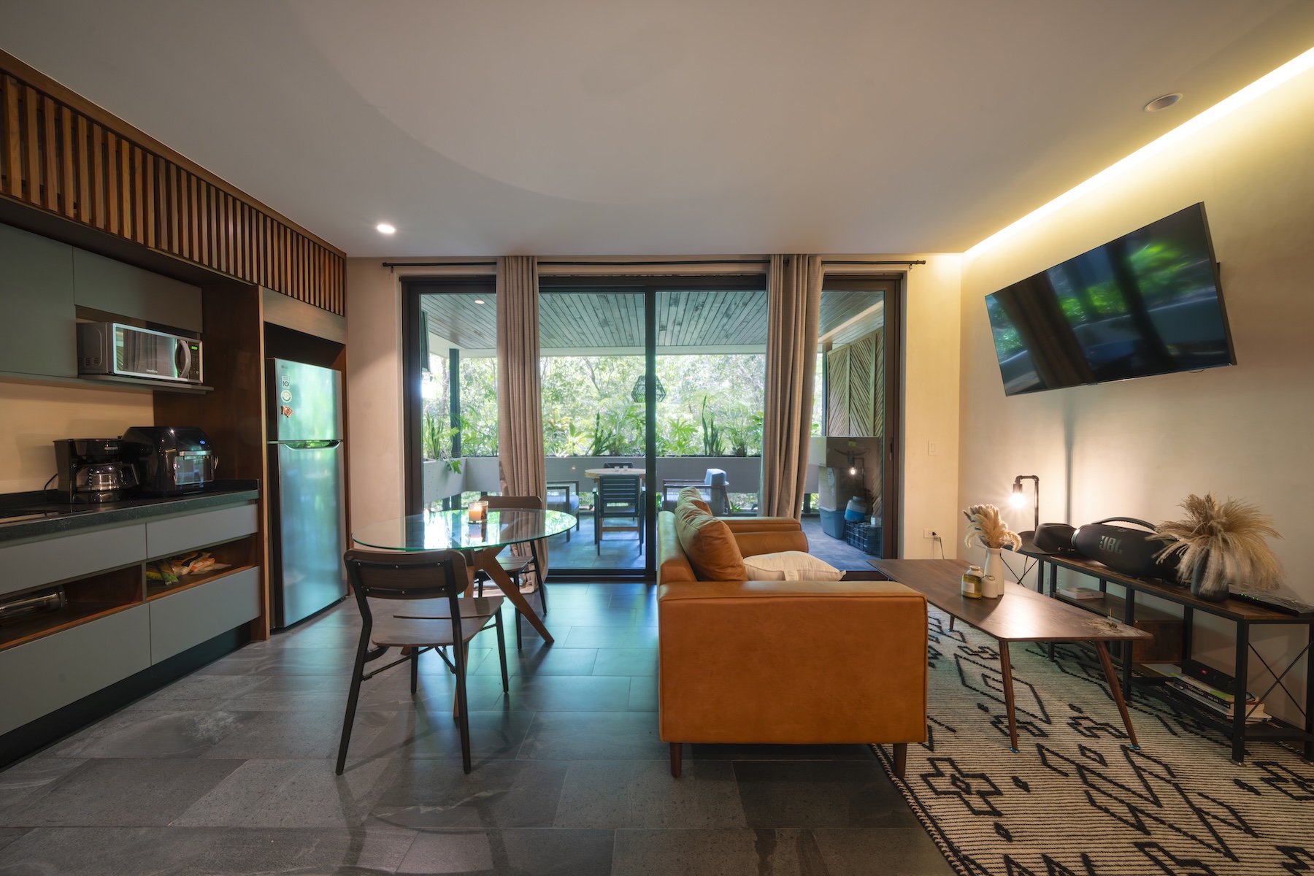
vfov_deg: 90.0
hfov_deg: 112.6
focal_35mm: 12
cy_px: 438
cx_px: 657
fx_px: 438
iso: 640
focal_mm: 12
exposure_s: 1
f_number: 11
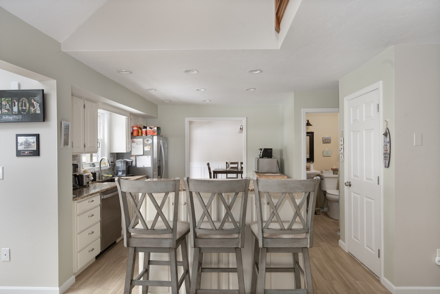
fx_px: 257
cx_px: 220
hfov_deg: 81.2
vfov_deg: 59.5
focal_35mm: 21
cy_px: 147
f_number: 10
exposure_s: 1/4
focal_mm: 14
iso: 400
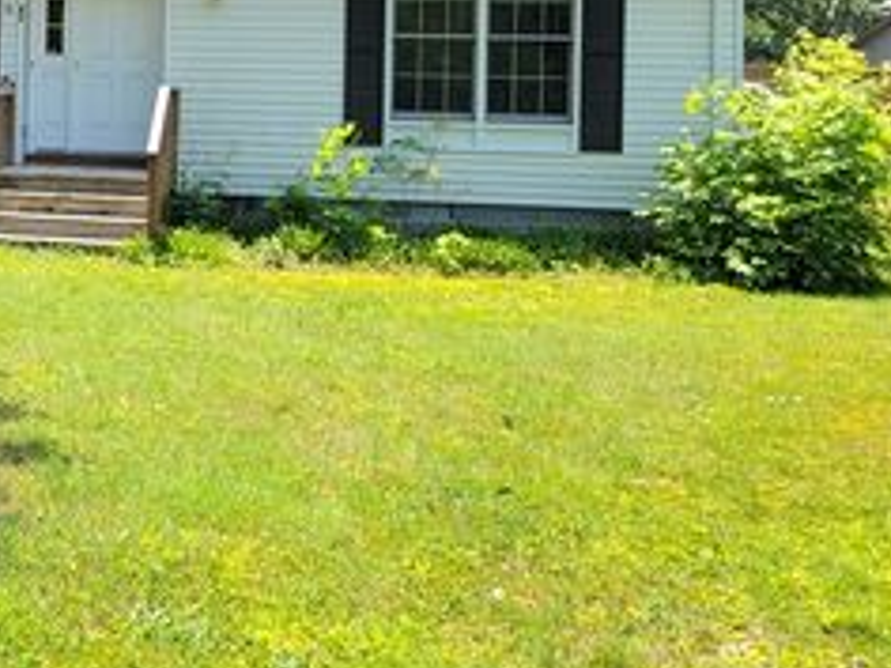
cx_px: 57
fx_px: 1416
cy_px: 74
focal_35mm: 55
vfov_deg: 25.8
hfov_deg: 32.8
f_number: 1.8
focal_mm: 5.4
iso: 40
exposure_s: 1/715
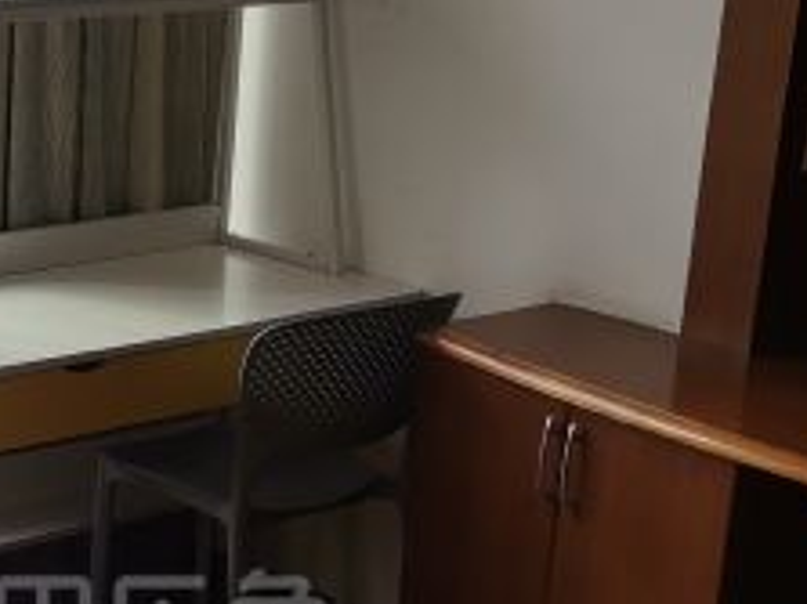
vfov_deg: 15.0
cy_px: 590
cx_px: 47
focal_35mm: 97
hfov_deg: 19.8
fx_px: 2260
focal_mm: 5.52
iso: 50
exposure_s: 1/281
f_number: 1.9
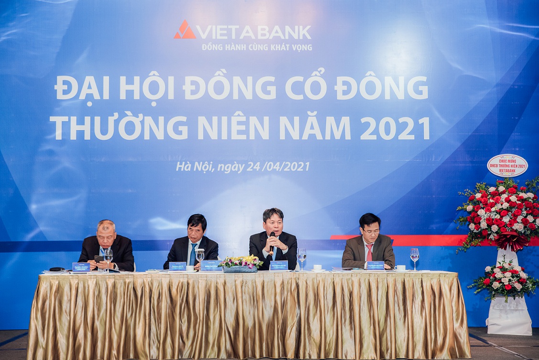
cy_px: 180
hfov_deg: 35.6
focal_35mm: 56
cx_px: 270
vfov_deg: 24.2
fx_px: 839
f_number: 4
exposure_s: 1/160
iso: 2000
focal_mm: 56
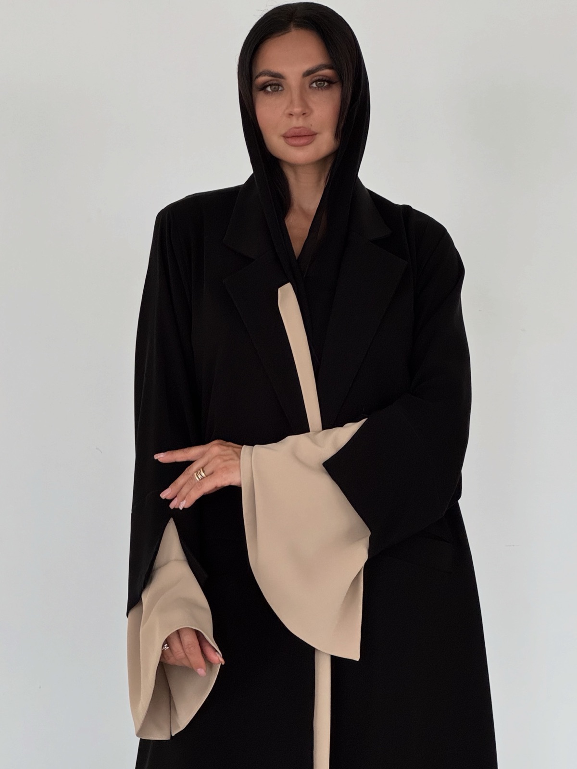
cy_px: 384
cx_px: 288
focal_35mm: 77
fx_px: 1711
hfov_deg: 19.1
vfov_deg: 25.3
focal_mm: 9
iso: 160
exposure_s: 1/99
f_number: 2.8
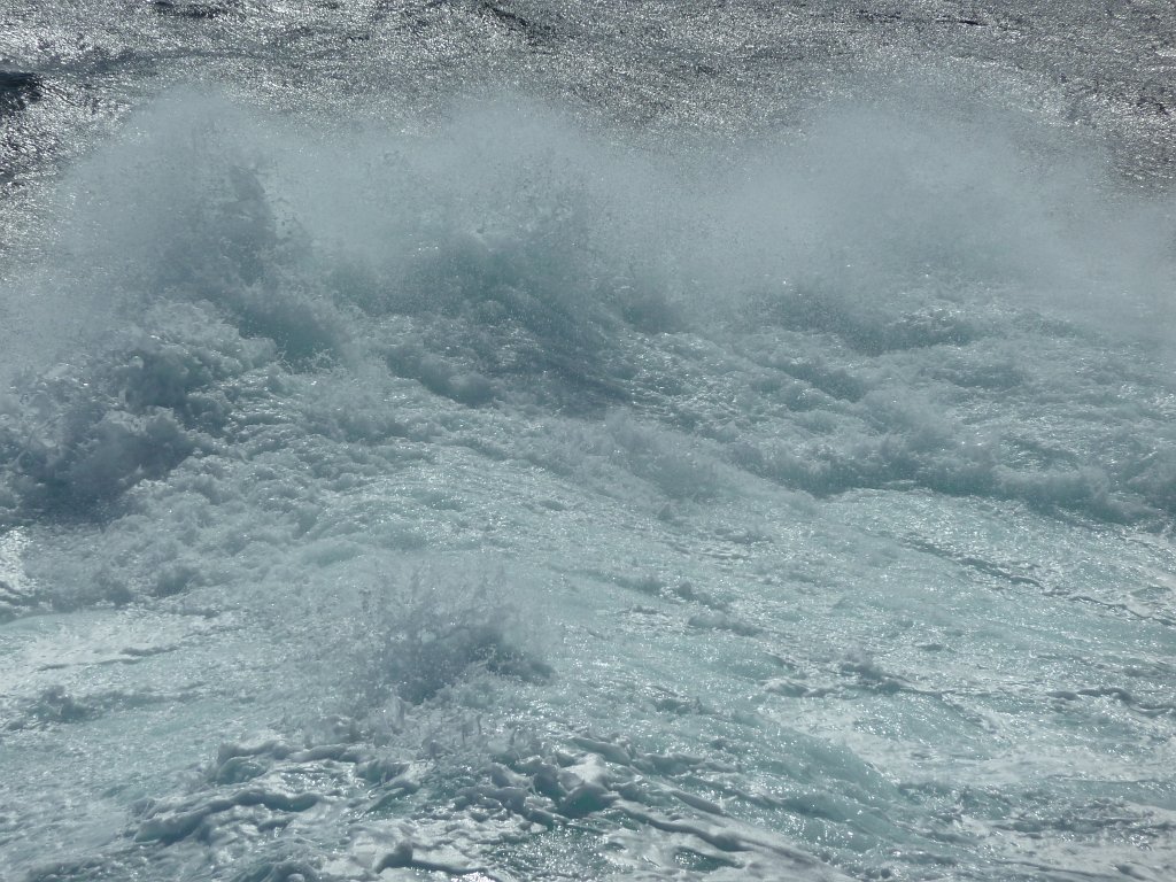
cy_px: 441
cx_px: 588
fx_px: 10192
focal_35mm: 300
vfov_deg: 5.0
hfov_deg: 6.6
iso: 80
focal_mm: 49.2
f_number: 6.3
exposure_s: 1/1300
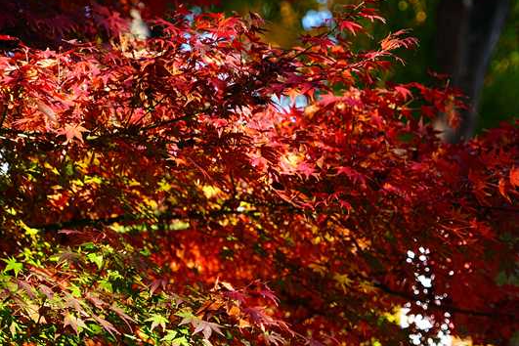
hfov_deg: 10.5
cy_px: 331
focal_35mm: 196
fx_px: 2825
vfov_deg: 7.0
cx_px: 260
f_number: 6.3
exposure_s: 1/160
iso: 200
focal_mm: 130
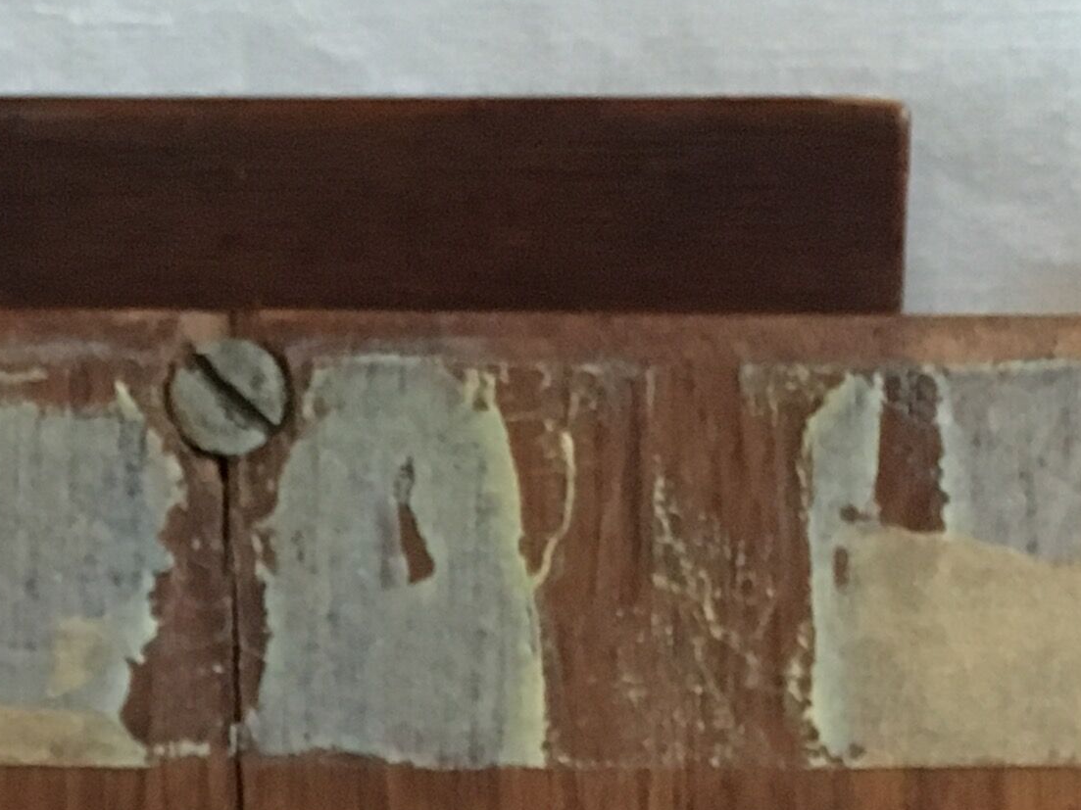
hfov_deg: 18.3
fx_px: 3310
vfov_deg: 13.1
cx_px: 180
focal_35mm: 106
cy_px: 1282
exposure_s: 1/17
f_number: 2.2
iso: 250
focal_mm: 4.15
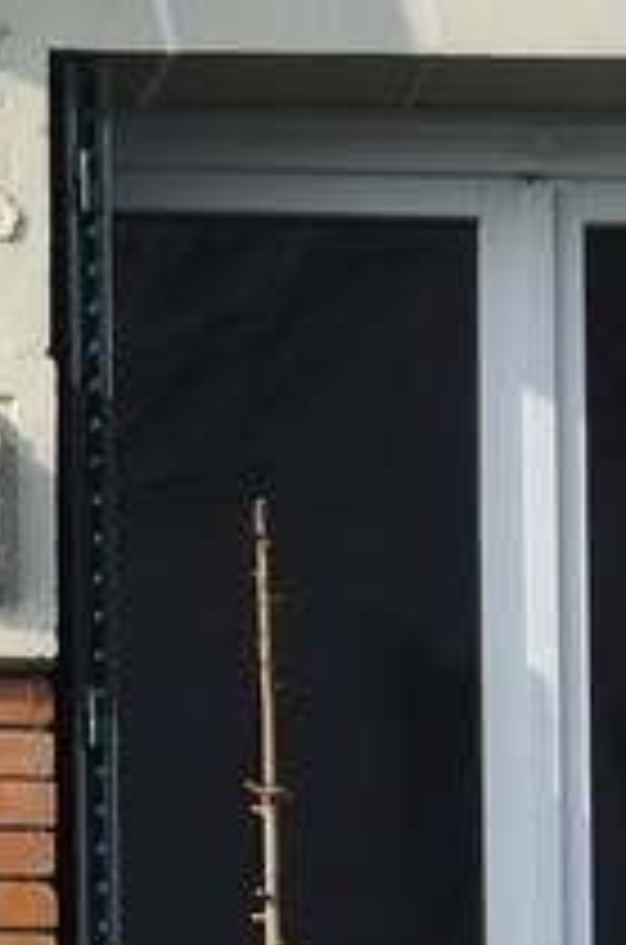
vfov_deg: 1.4
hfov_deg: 0.9
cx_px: -1653
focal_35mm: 1526
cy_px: 1800
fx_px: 39999
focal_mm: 200
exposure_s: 1/200
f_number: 10
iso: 200
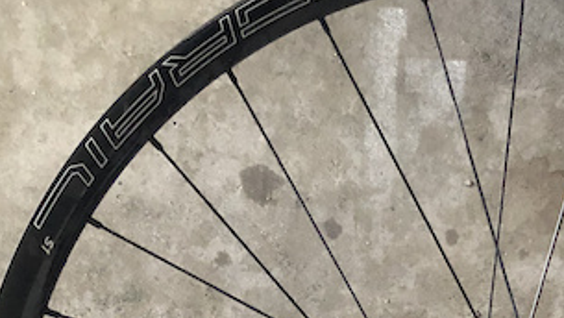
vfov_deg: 14.2
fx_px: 1197
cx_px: 466
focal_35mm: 80
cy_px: 471
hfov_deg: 25.9
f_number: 1.8
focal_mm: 3.99
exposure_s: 1/4
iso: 125
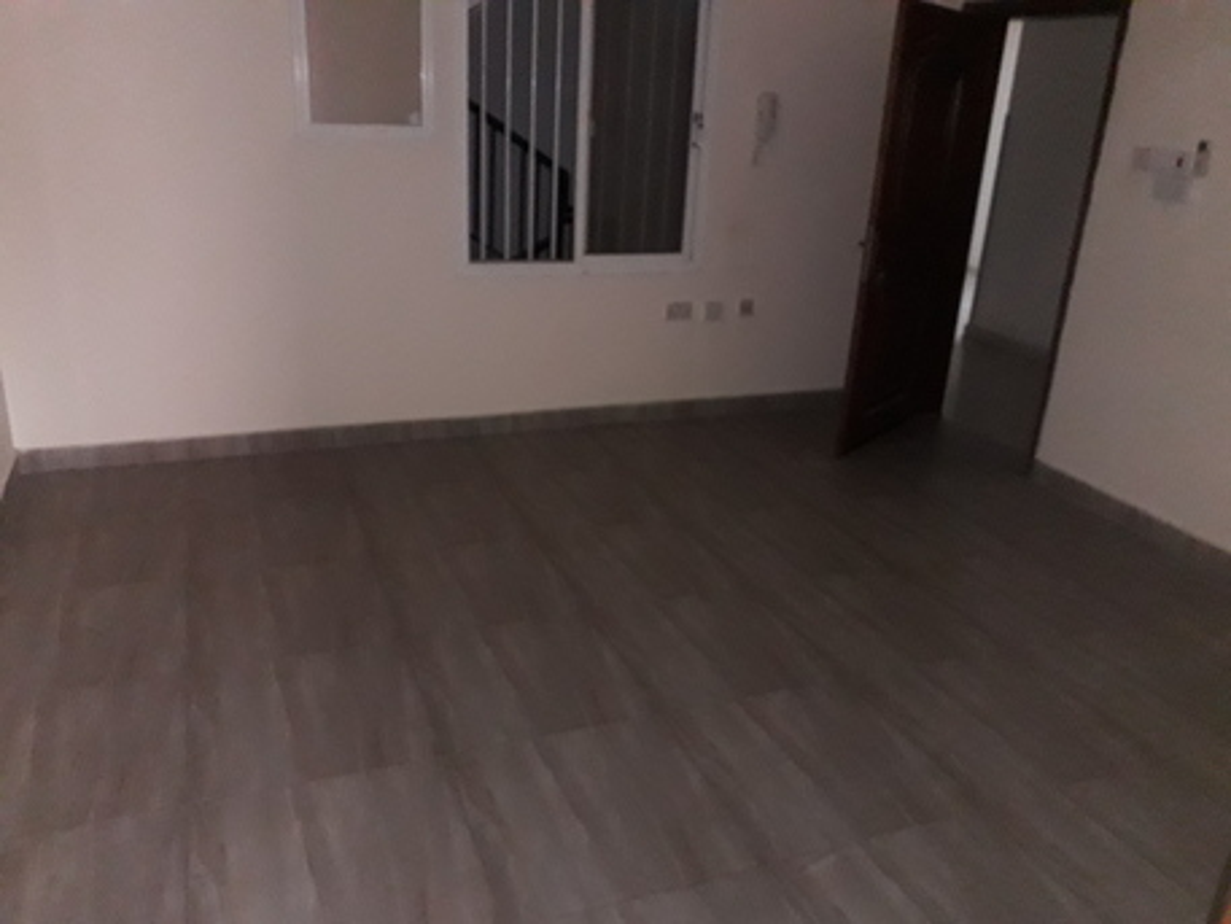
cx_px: 616
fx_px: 960
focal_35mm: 27
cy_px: 462
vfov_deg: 51.4
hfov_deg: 65.3
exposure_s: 1/25
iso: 500
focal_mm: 3.6
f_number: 1.9
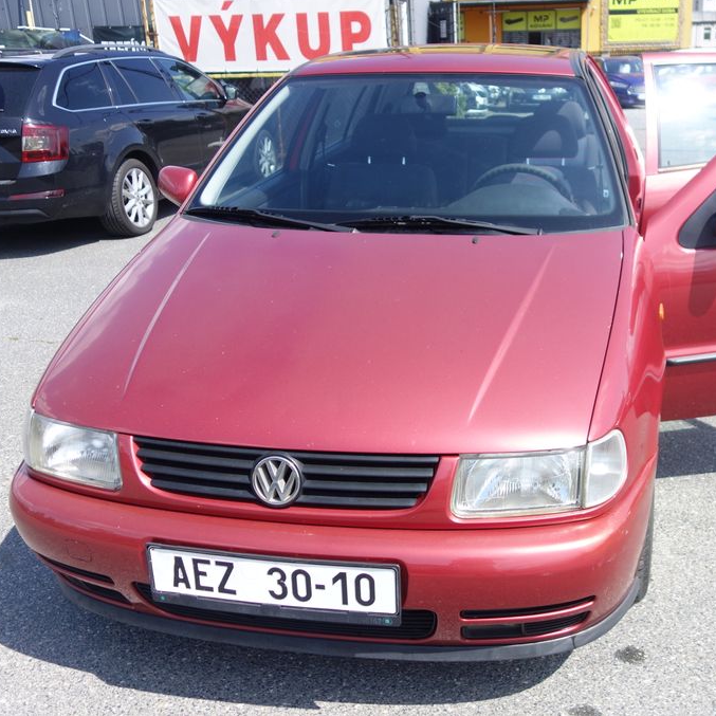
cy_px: 356
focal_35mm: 36
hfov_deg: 45.4
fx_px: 842
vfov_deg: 46.0
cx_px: 476
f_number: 1.8
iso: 125
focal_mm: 10.4
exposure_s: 1/2000
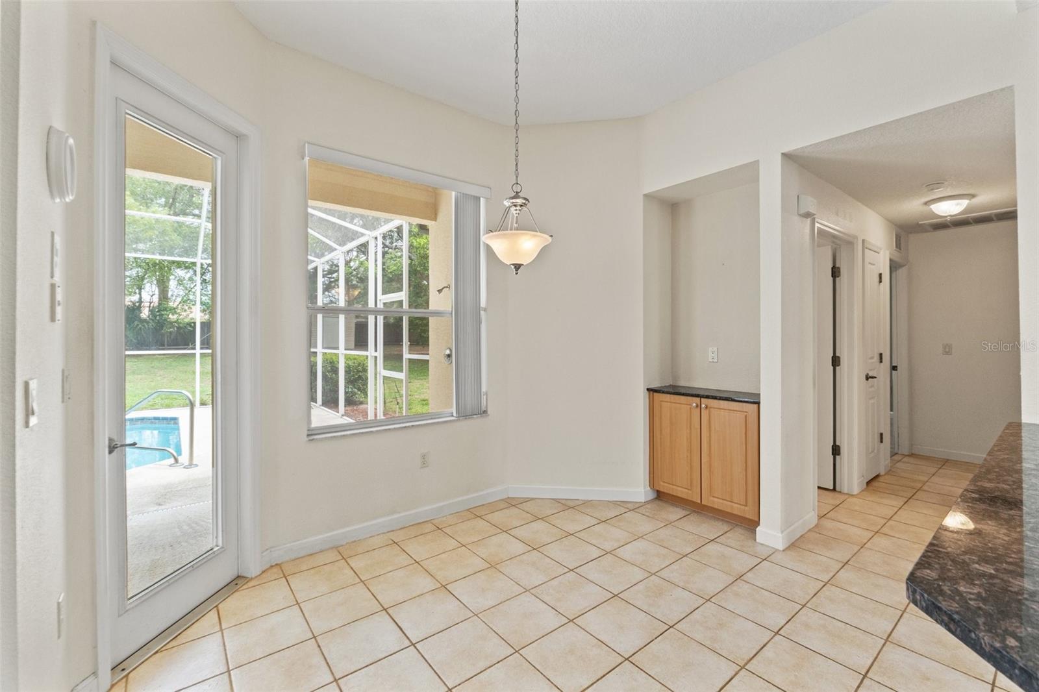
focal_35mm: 15
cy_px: 346
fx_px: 433
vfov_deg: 77.3
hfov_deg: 100.4
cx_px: 520
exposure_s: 1/15
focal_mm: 10
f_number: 7.1
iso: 400
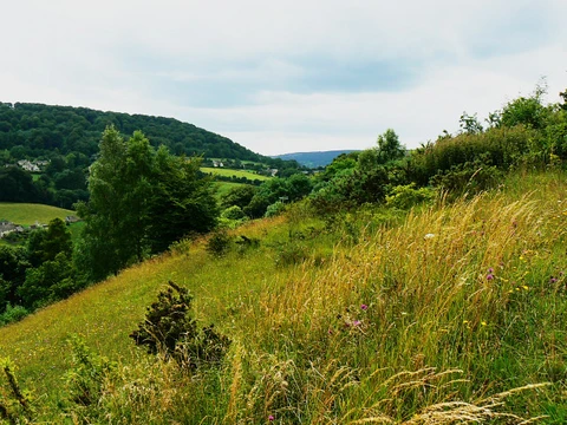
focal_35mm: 36
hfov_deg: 51.4
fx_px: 590
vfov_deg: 39.7
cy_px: 212
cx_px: 284
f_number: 5.6
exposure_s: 1/250
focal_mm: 6
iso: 80
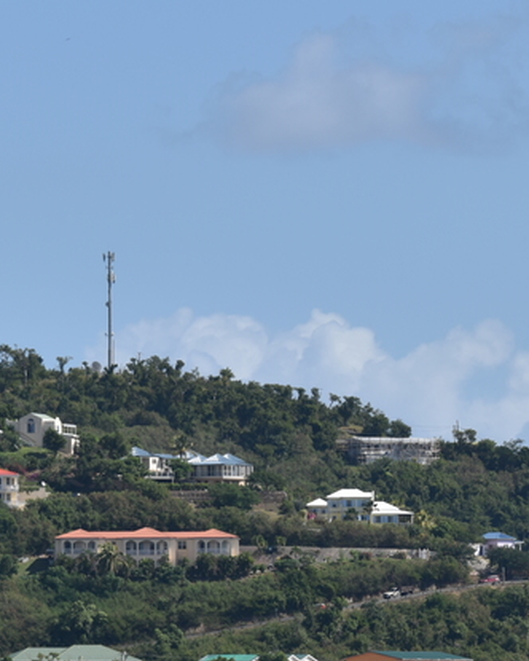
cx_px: 644
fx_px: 7652
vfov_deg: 4.9
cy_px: 535
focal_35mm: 391
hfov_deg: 3.9
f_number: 9
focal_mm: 135
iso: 100
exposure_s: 1/320
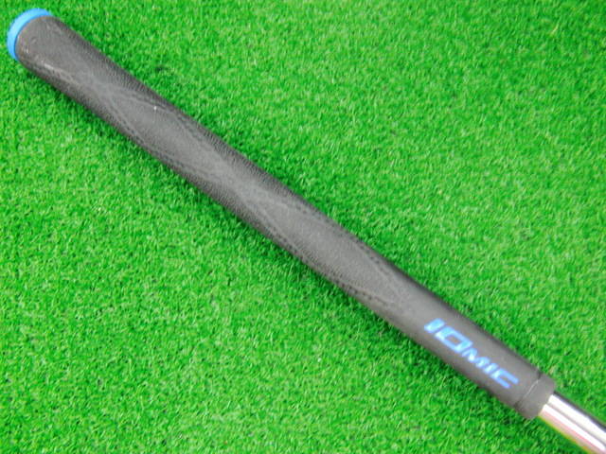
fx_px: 648
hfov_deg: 50.1
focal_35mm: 37
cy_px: 227
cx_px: 303
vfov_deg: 38.7
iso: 400
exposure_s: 1/20
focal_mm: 6.42
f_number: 3.6
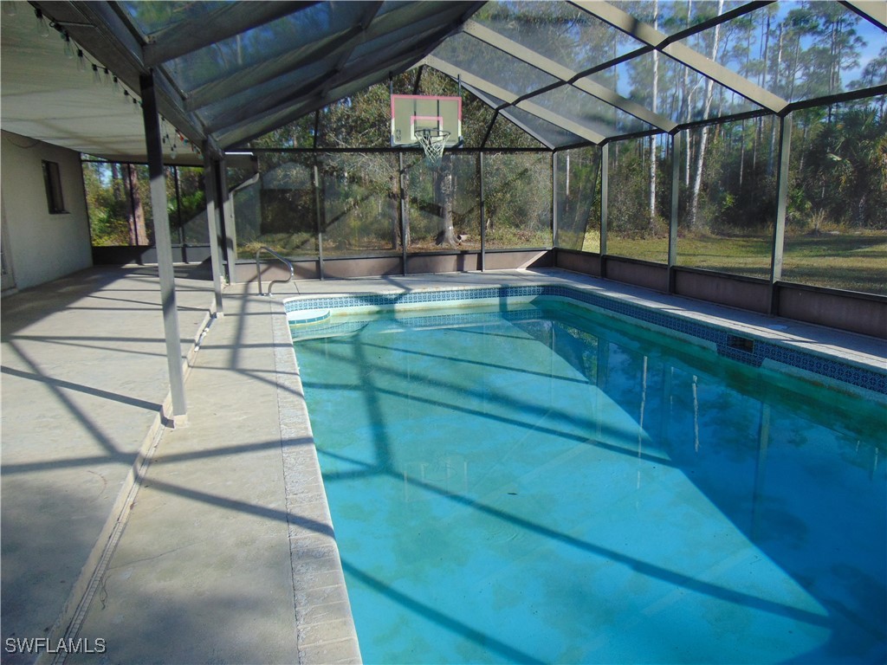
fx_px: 641
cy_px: 332
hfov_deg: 69.4
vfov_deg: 54.9
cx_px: 444
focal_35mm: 25
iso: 80
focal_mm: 4.5
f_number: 3
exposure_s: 1/640
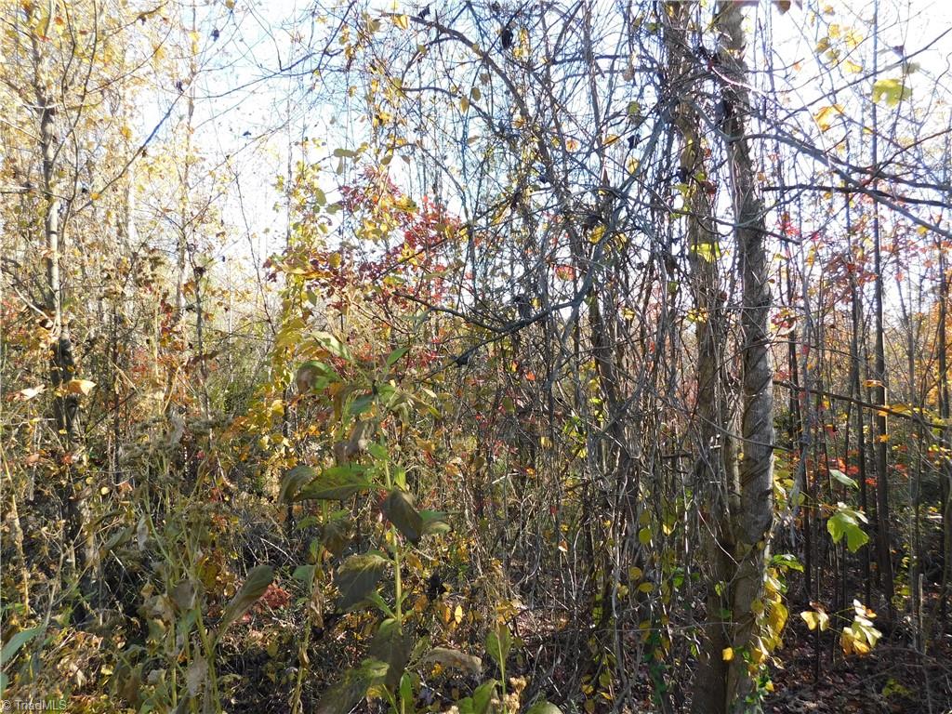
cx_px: 476
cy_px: 357
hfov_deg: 73.9
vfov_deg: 58.9
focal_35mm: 23
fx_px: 633
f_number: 3
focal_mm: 4
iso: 125
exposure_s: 1/200
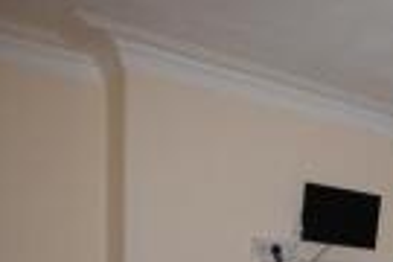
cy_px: 365
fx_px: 579
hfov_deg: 32.9
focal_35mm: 53
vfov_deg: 22.1
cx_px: 431
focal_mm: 10
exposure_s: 1/60
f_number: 4
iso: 200
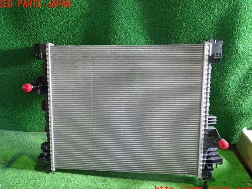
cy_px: 97
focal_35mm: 26
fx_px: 189
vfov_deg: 53.1
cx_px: 122
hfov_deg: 67.3
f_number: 2
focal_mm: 4.5
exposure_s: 1/30
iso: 320
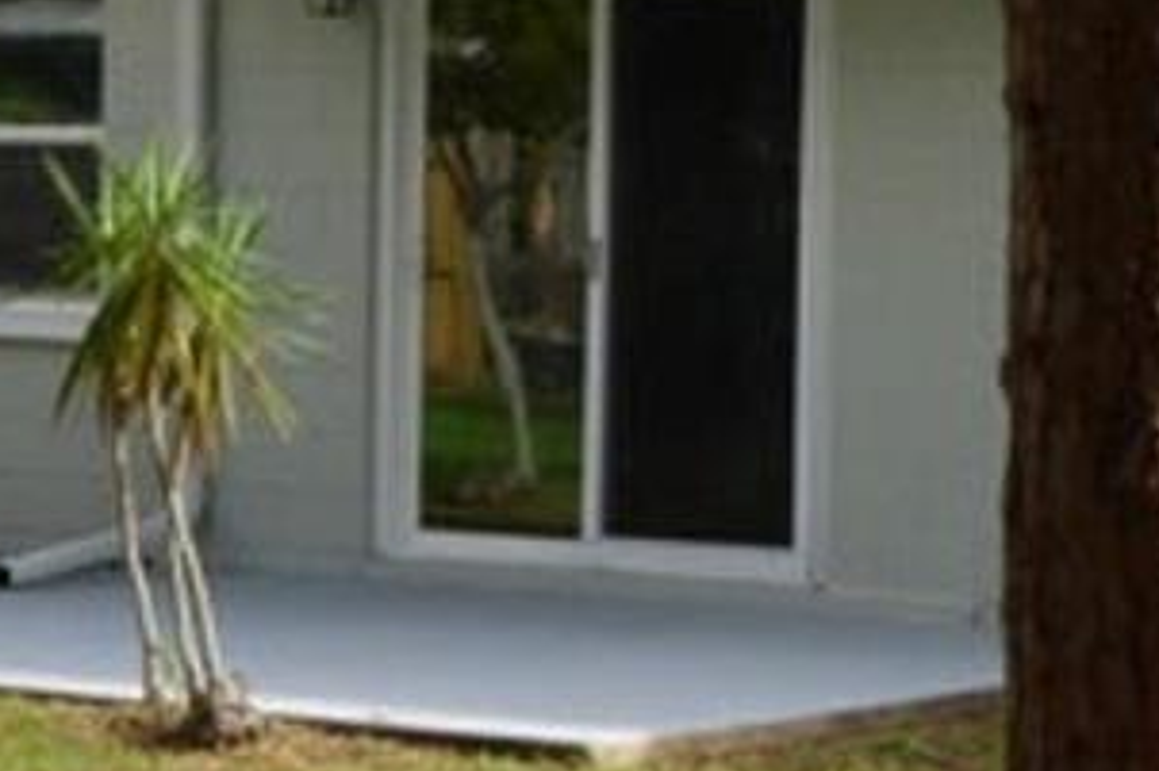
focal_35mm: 143
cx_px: 817
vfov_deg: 9.6
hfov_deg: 14.3
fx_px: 4601
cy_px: 338
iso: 100
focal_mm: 18
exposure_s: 1/200
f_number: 7.1
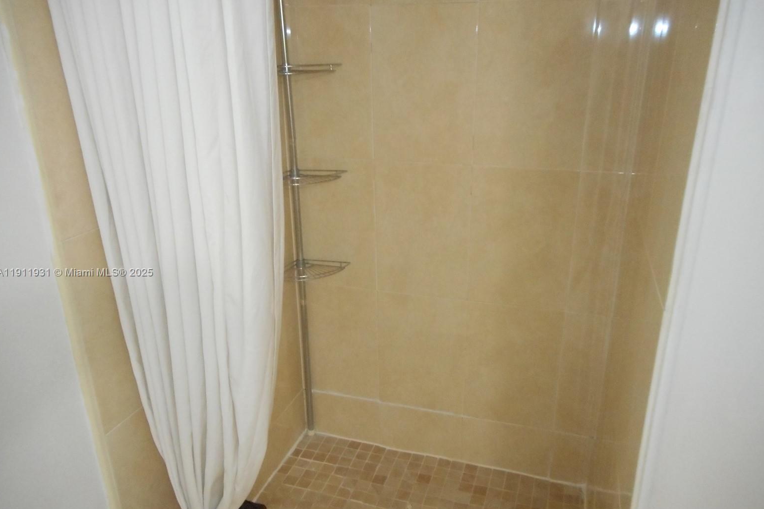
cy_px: 273
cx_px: 391
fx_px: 573
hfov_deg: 67.4
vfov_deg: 47.9
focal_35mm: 27
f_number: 3.7
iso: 560
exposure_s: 1/25
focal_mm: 4.5
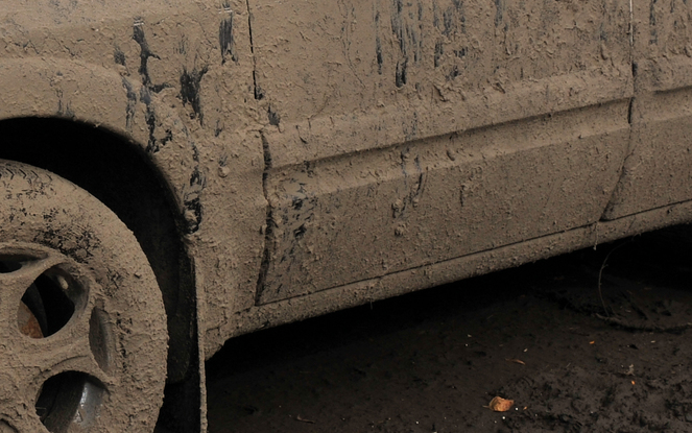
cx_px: 8
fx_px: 1623
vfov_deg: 15.1
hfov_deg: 23.1
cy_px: 101
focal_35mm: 86
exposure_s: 1/500
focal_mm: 28
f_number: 11
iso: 400
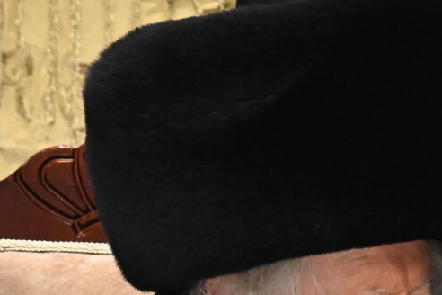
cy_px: 297
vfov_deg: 1.2
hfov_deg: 1.8
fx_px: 14315
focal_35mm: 1166
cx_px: 603
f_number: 8
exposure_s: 1/125
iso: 2000
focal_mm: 280
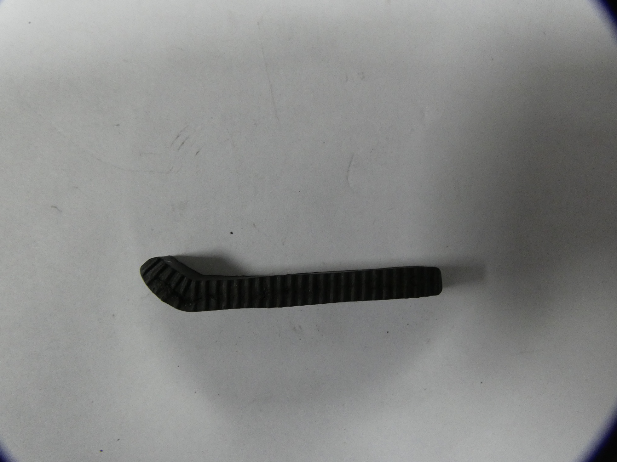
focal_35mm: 20
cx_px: 308
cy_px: 231
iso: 500
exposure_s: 1/60
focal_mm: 3.6
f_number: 2.8
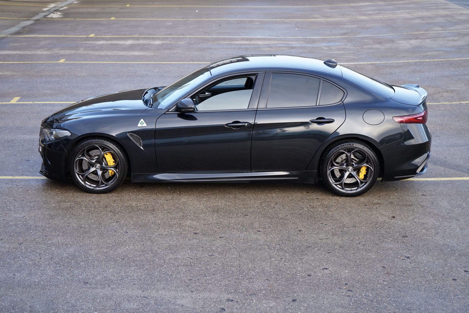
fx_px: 860
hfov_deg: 30.5
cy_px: 156
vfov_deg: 20.6
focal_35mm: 66
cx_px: 234
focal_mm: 66
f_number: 5.6
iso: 500
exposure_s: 1/160
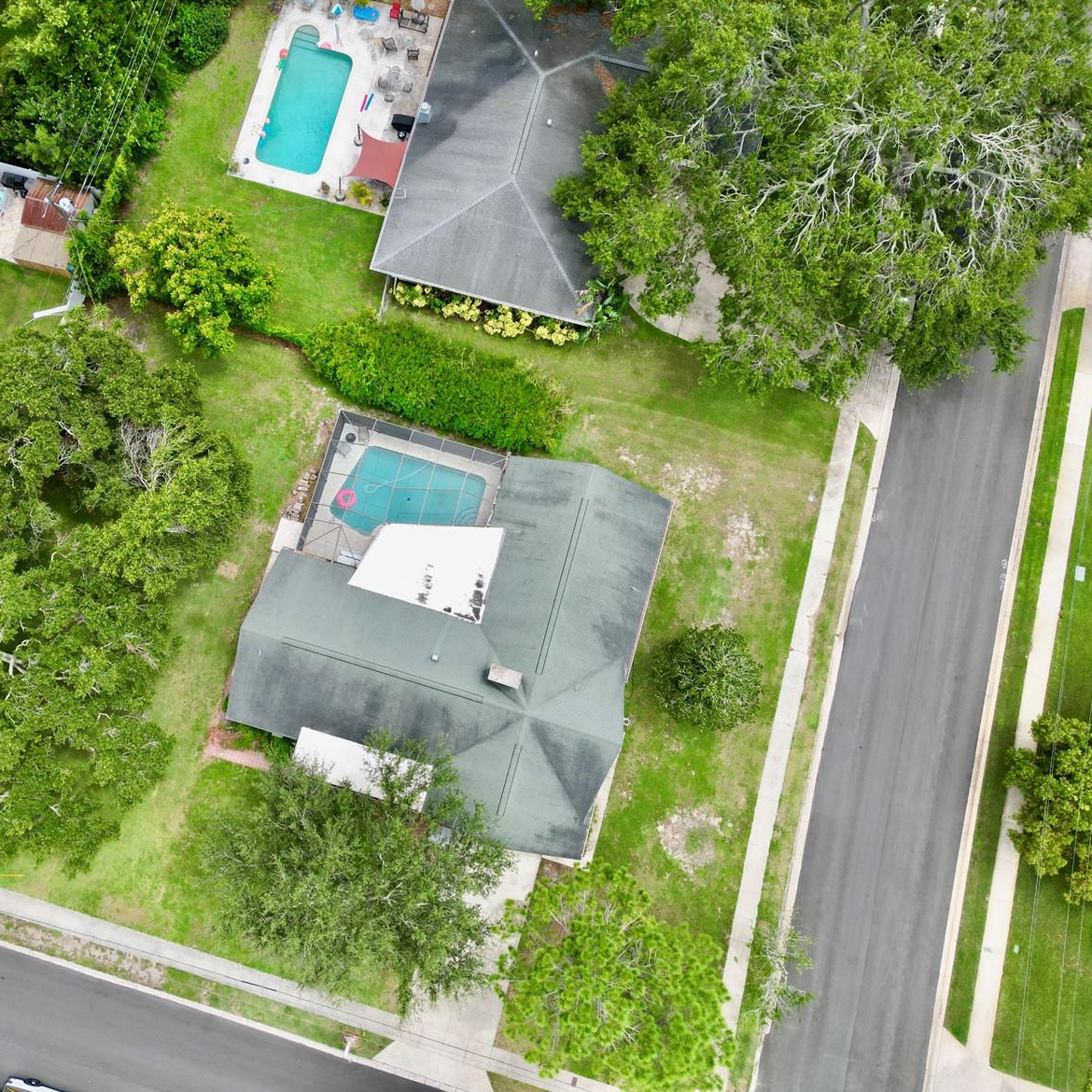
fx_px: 1035
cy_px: 539
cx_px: 438
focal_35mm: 29
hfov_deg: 55.2
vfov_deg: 55.6
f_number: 1.7
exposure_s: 1/1600
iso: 120
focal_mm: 6.72
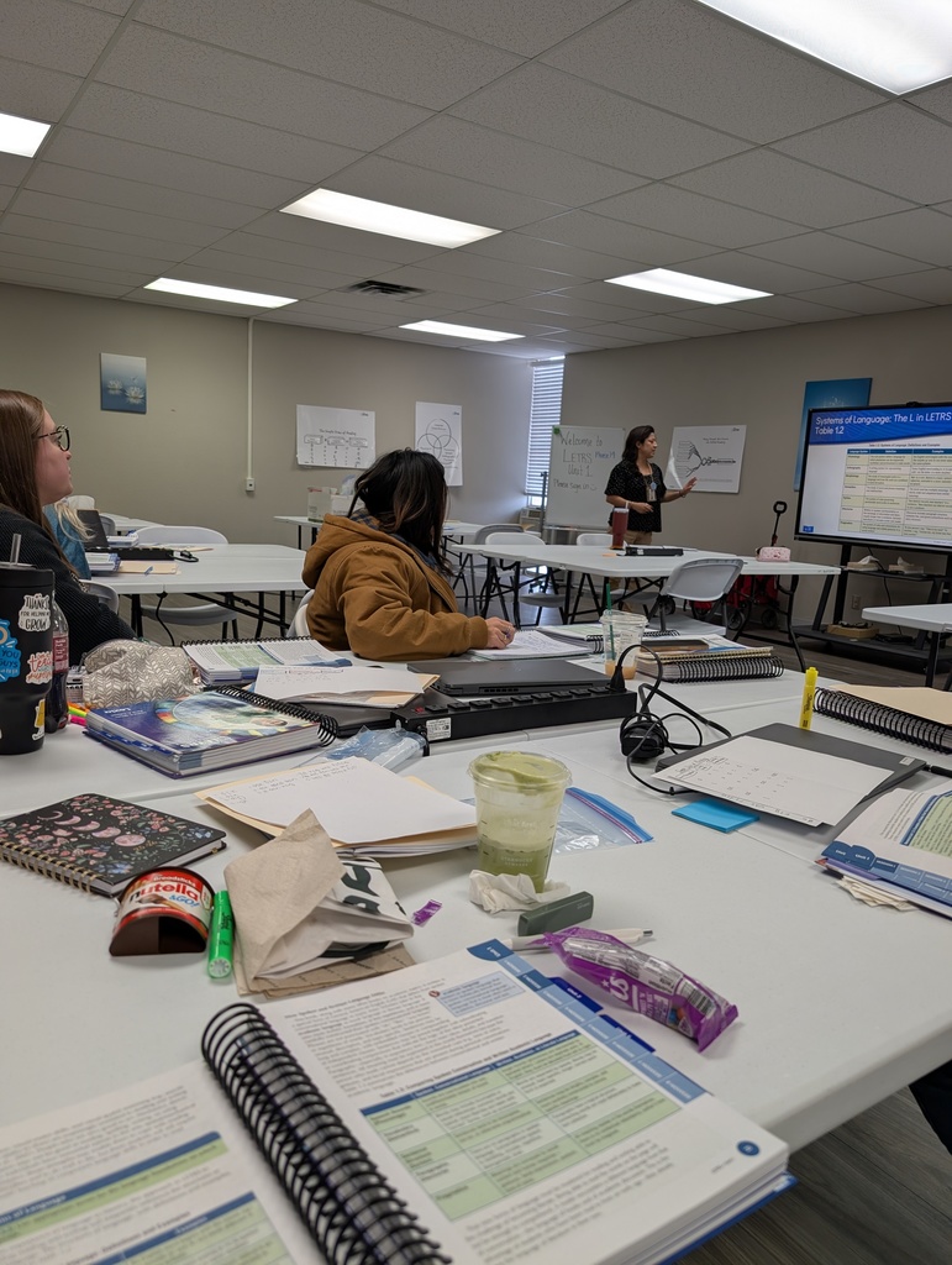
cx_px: 476
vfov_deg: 71.5
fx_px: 878
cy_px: 632
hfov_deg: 56.9
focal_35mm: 24
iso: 80
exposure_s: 1/120
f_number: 1.68
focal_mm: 6.9
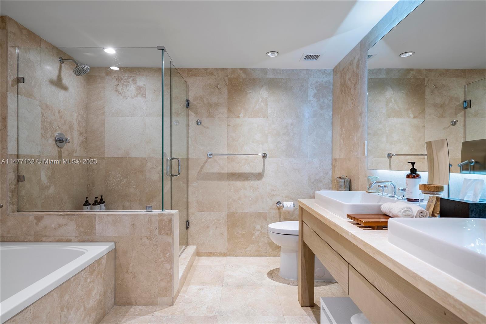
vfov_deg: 64.5
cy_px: 162
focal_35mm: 19
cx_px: 243
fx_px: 256
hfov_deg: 86.9
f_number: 8
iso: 400
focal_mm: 19
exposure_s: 1/6
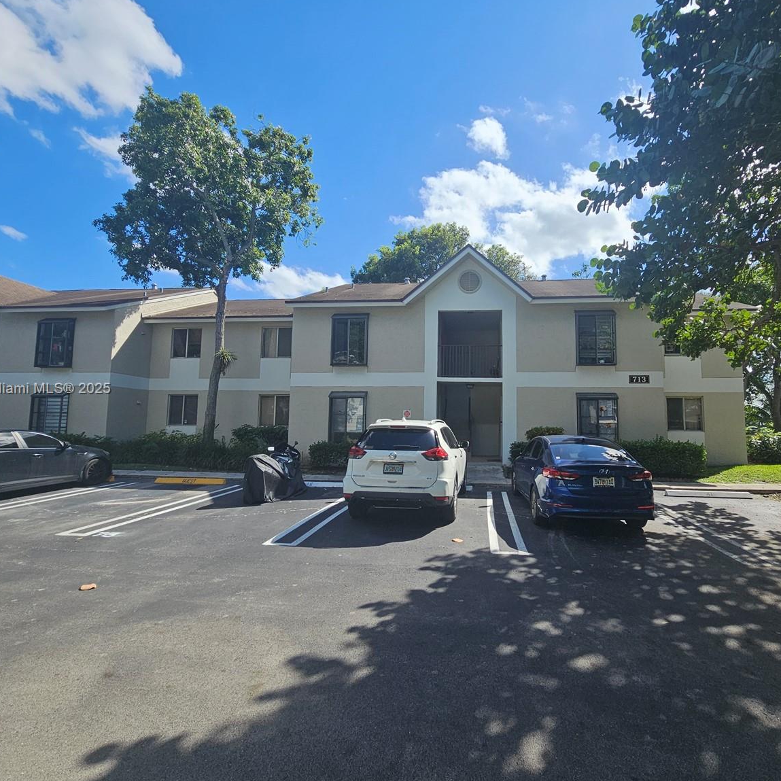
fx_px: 408
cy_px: 389
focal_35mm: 16
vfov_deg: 87.4
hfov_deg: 87.0
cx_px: 437
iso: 50
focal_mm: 2.2
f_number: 2.2
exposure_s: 1/2240
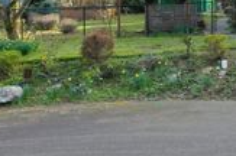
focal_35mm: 86
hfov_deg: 21.2
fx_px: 563
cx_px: 316
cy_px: -5
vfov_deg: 15.5
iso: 100
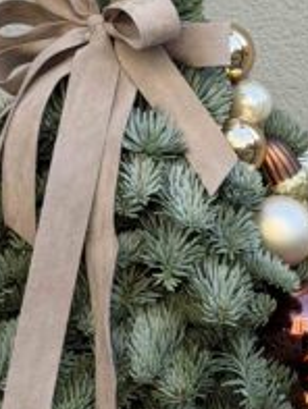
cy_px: 361
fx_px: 2311
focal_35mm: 195
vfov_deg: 10.1
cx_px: 144
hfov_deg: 7.6
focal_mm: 6.76
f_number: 1.78
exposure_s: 1/236
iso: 64
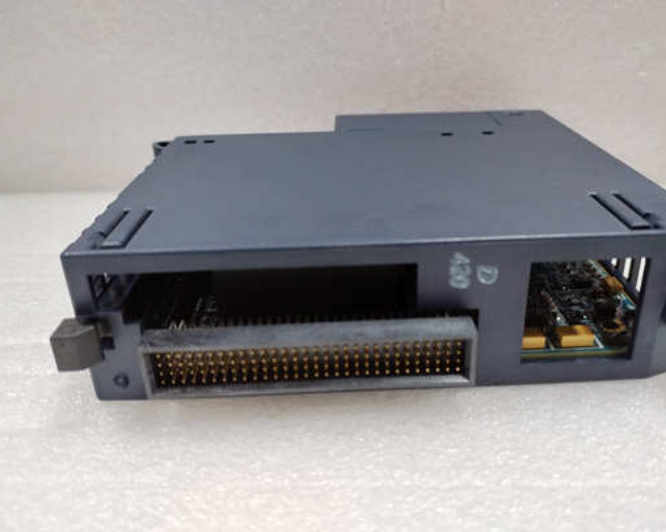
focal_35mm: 30
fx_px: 591
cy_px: 284
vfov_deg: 48.4
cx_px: 358
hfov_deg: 58.7
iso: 250
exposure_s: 1/33.3
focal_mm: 4.75
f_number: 1.8
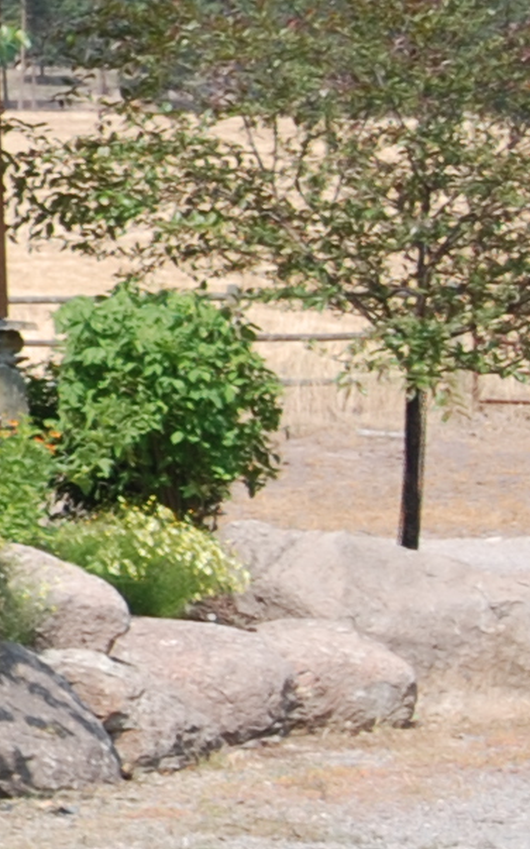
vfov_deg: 10.6
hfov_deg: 5.9
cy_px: 164
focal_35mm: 197
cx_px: -1377
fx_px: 4555
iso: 100
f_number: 6.3
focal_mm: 20
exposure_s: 1/160
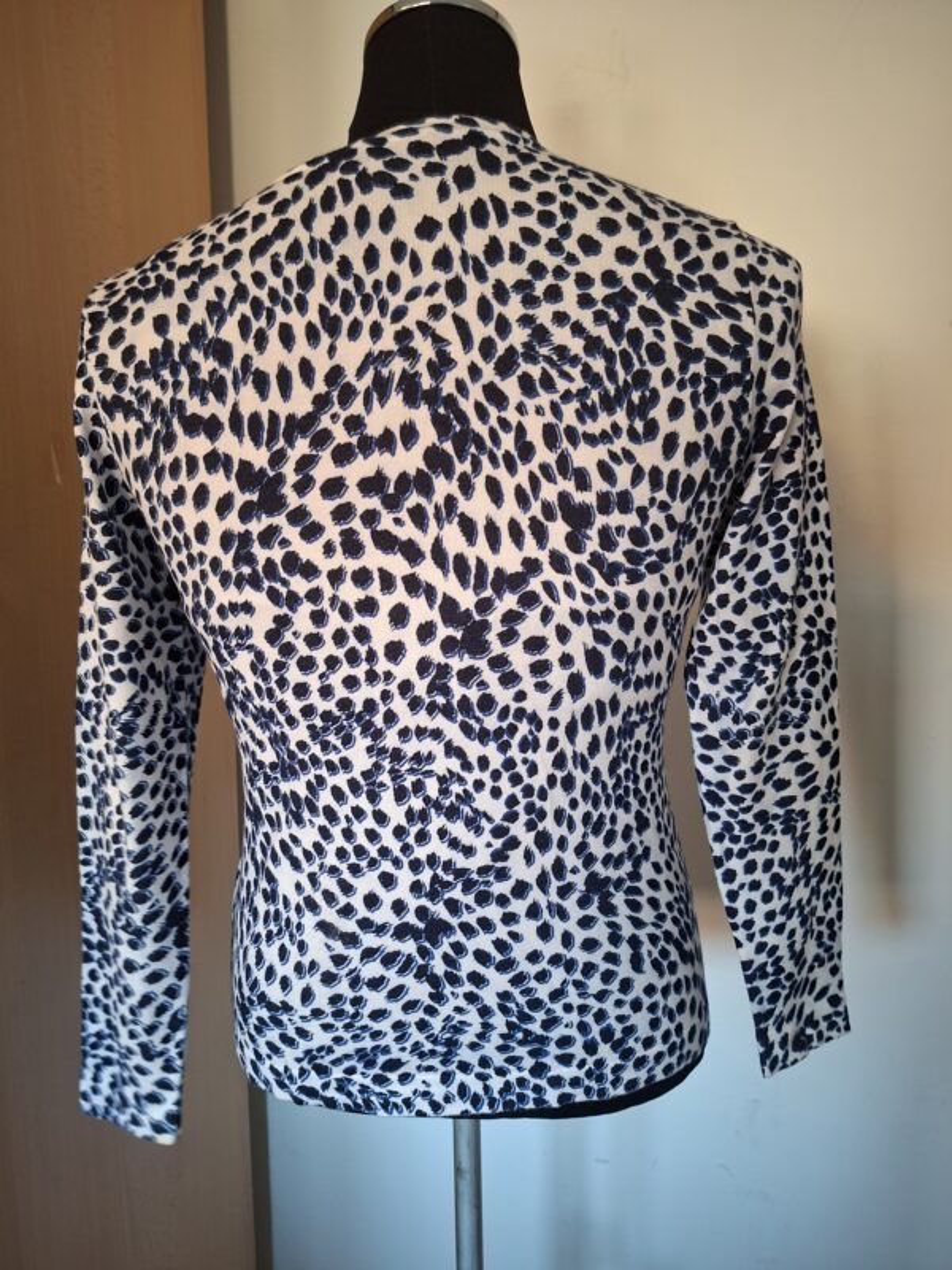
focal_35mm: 23
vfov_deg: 73.9
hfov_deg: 58.9
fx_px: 843
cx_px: 476
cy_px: 635
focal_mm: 5.54
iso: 320
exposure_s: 1/40
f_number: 1.8
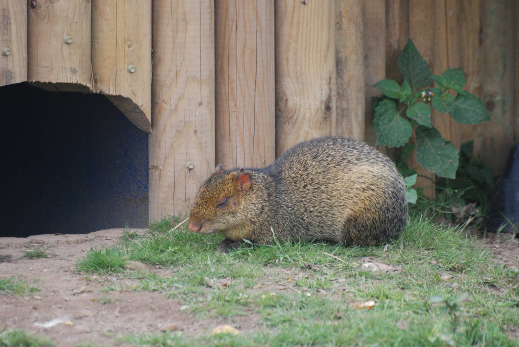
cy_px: 174
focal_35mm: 450
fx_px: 6495
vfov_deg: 3.1
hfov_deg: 4.6
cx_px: 260
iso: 400
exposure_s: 1/400
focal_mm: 300
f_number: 5.6
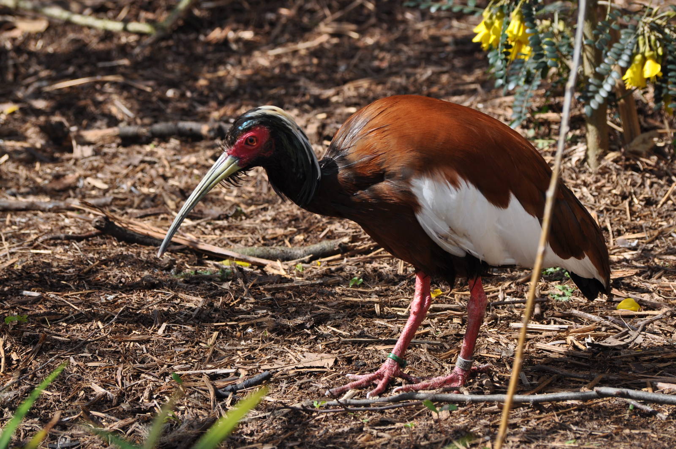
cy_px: 224
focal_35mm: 330
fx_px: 6190
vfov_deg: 4.2
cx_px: 338
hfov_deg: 6.3
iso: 200
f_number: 8
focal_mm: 220
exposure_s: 1/250
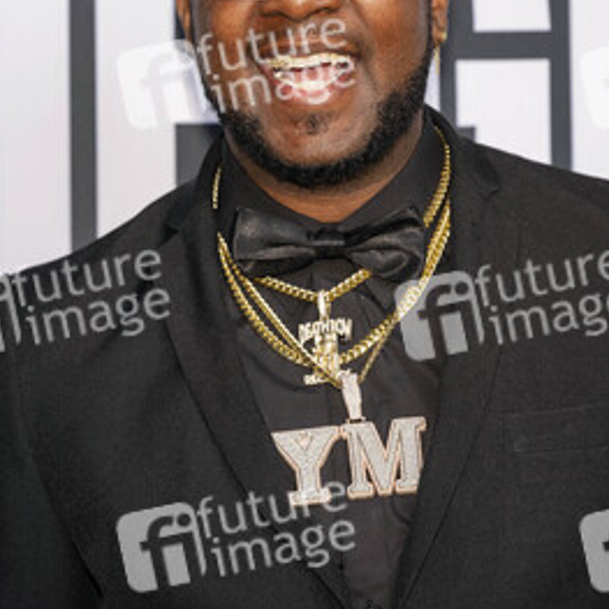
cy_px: 190
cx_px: 303
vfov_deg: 13.1
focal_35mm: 133
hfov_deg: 13.1
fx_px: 2647
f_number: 5.6
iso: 800
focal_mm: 103
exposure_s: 1/200
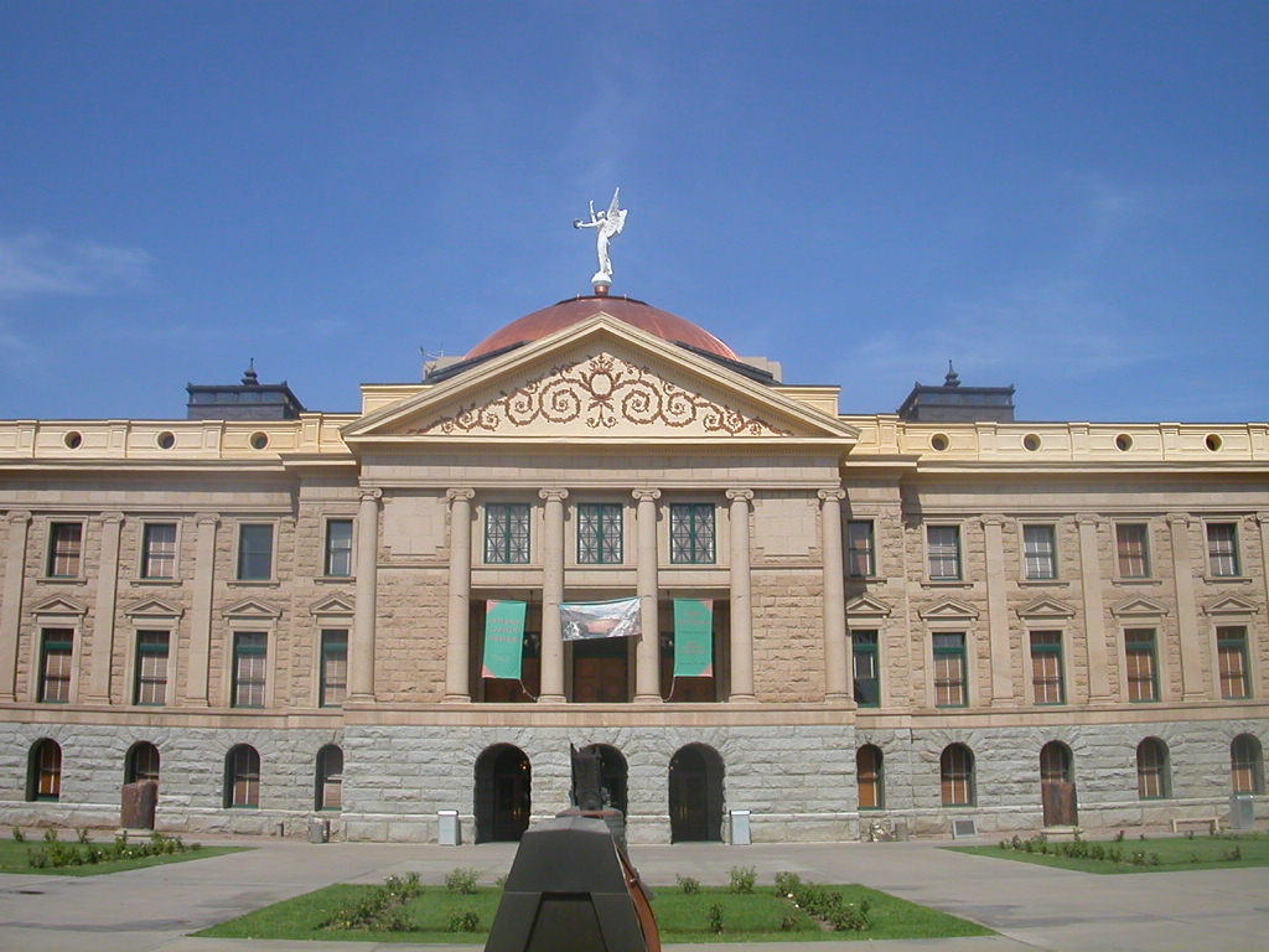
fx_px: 1356
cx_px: 634
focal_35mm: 37
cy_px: 476
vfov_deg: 38.7
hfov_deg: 50.1
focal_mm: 5.6
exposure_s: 1/1233
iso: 100
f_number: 4.5
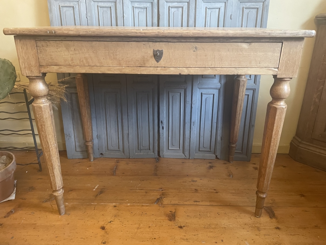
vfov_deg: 53.1
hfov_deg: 67.3
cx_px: 163
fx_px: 245
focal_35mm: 26
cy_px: 122
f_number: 1.6
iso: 500
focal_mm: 4.2
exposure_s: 1/33
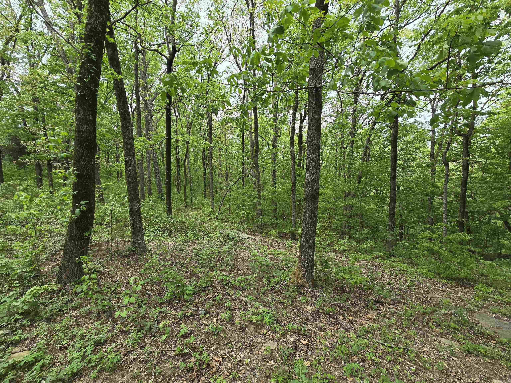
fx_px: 192
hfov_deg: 106.2
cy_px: 192
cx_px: 256
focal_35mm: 13
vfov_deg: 89.9
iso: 50
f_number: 2.2
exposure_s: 1/560
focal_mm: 2.2
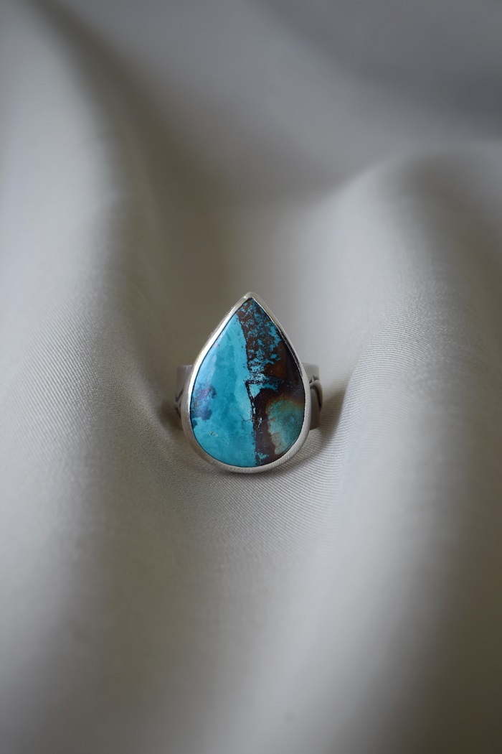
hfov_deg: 16.6
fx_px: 1725
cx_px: 251
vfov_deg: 24.6
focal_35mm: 82
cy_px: 377
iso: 400
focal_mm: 55
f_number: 8
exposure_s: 1/125
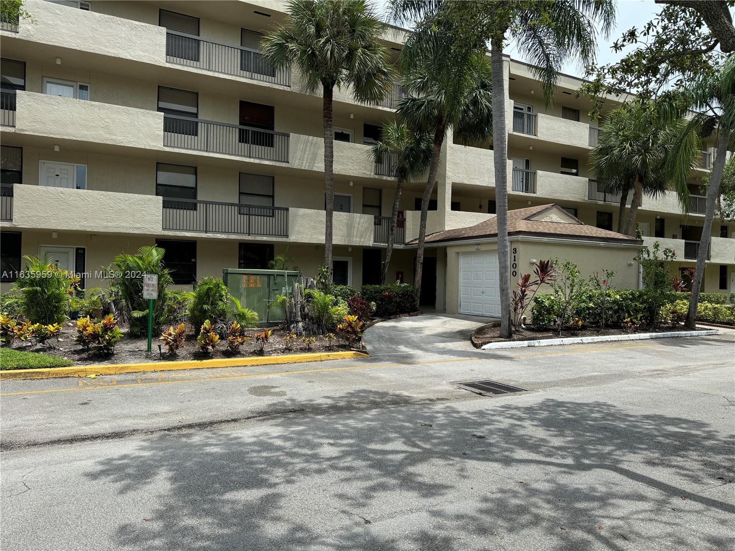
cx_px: 368
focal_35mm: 24
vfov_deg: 56.8
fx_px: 510
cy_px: 276
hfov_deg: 71.6
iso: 80
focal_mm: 6.76
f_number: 1.78
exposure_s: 1/3413
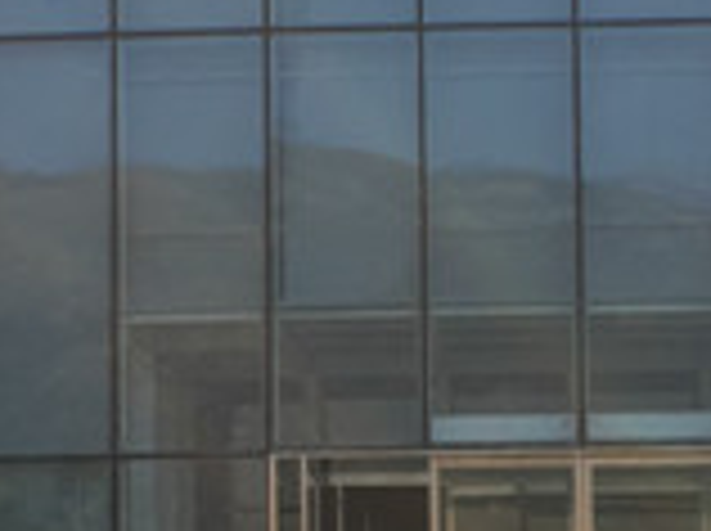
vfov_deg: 10.0
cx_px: 423
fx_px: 3015
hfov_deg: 13.4
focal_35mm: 147
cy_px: 459
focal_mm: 4.15
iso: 25
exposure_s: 1/538
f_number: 2.2
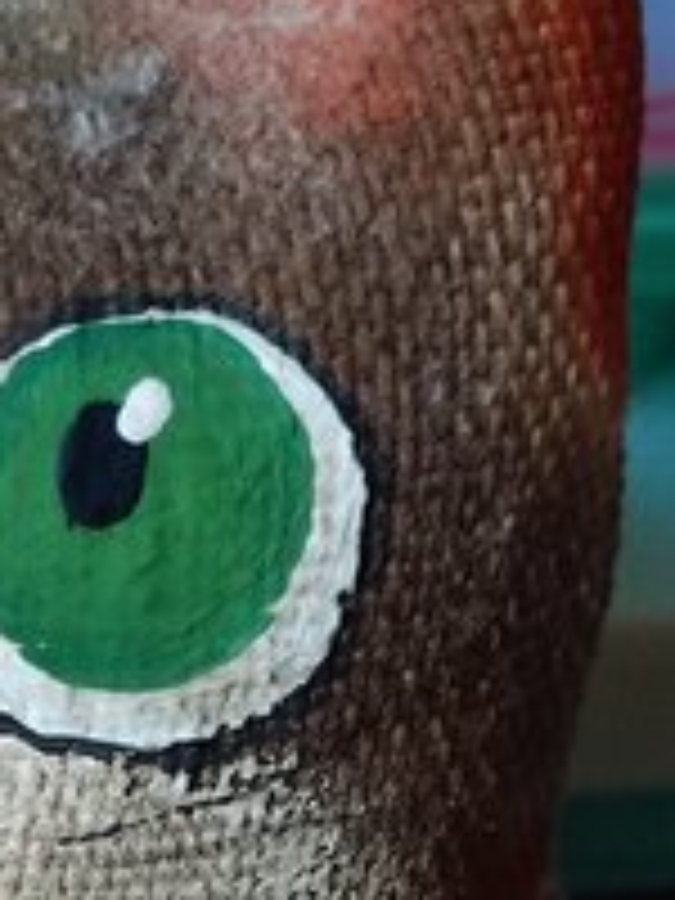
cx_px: -2
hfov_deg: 18.0
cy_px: 765
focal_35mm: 80
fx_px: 2080
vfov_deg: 23.9
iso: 659
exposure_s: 1/50
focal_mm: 4.7
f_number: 1.79
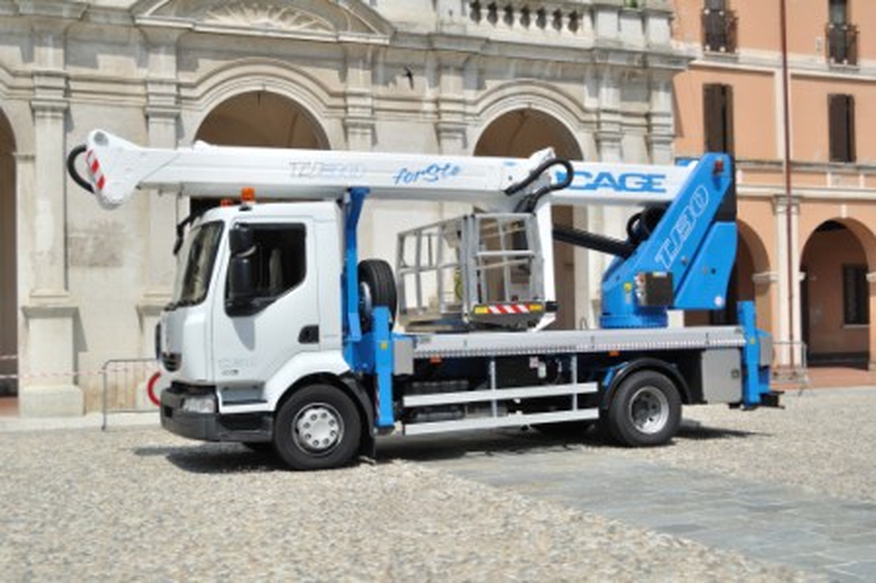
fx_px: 1058
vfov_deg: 30.8
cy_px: 292
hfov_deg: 45.0
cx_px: 438
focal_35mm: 44
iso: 200
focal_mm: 29
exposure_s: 1/1000
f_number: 5.6
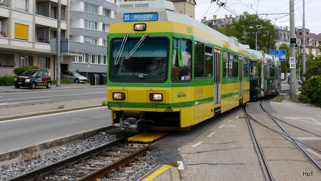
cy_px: 62
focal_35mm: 55
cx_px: 159
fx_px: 468
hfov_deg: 37.8
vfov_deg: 21.8
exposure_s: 1/320
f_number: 8
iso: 160
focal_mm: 25
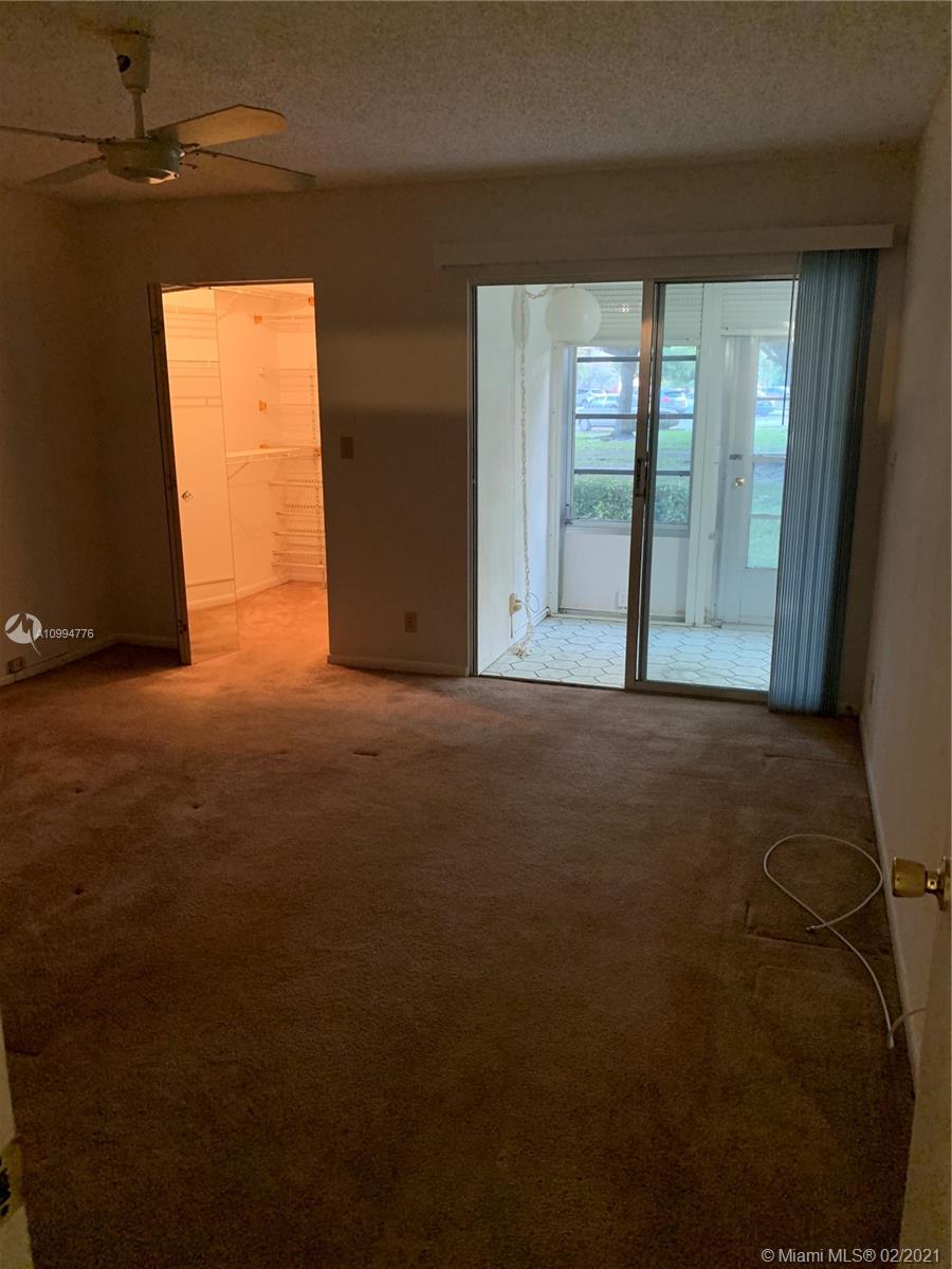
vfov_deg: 67.3
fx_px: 953
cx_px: 476
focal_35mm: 26
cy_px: 634
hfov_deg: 53.1
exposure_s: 1/30
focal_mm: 4.25
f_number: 1.8
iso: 500
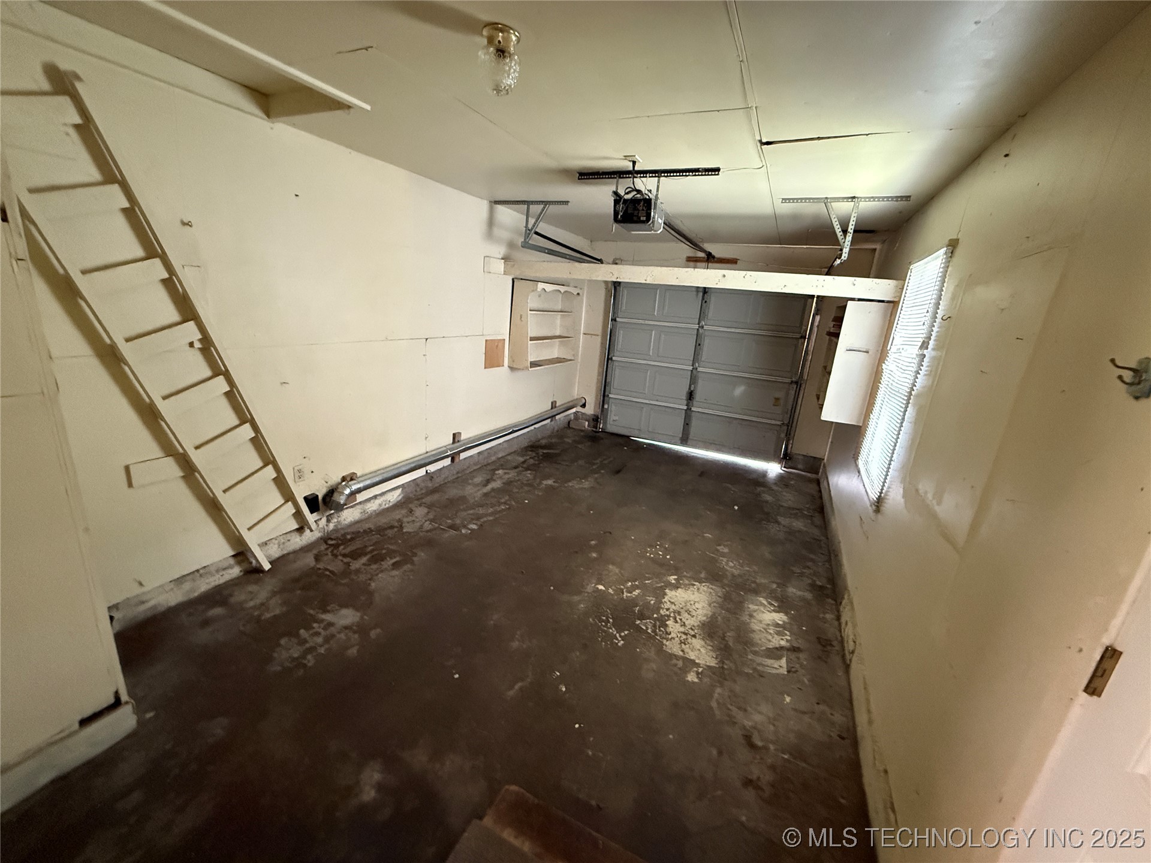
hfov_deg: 102.1
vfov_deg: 85.7
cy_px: 432
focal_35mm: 14
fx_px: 466
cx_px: 576
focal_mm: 2.22
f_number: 2.2
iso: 1000
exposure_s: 1/60
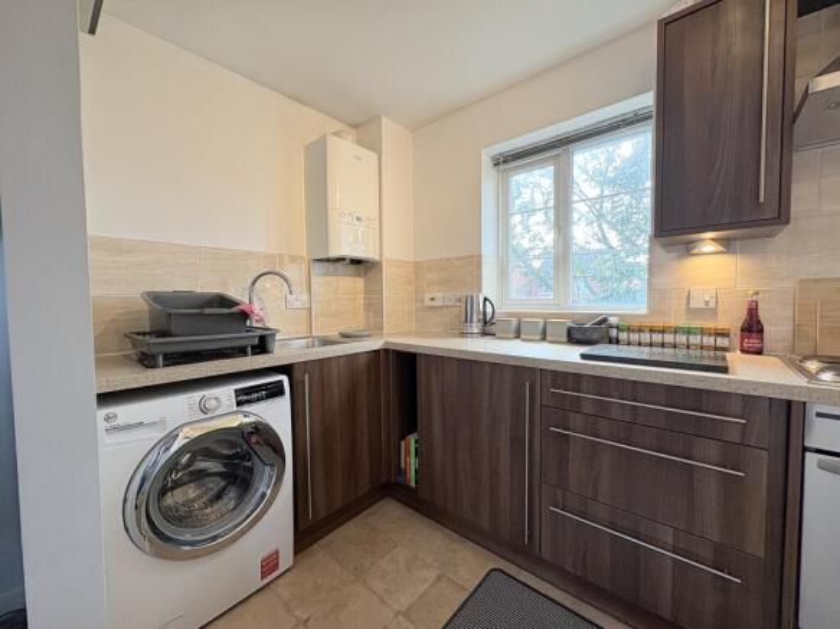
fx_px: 340
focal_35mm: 14
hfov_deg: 102.1
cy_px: 314
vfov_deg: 85.7
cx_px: 420
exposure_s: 1/100
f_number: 2.2
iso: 100
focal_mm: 2.22
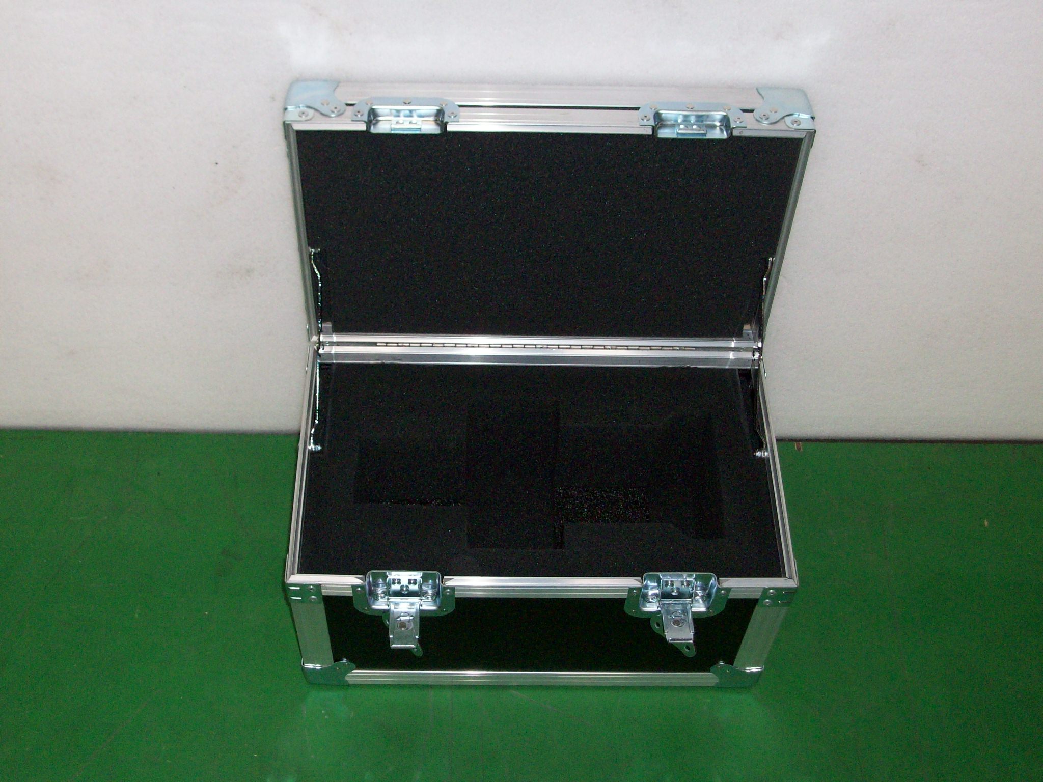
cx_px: 522
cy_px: 391
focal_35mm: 42
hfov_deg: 44.8
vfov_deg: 34.3
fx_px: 1265
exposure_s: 1/65.1
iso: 160
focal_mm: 7.1
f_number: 3.2
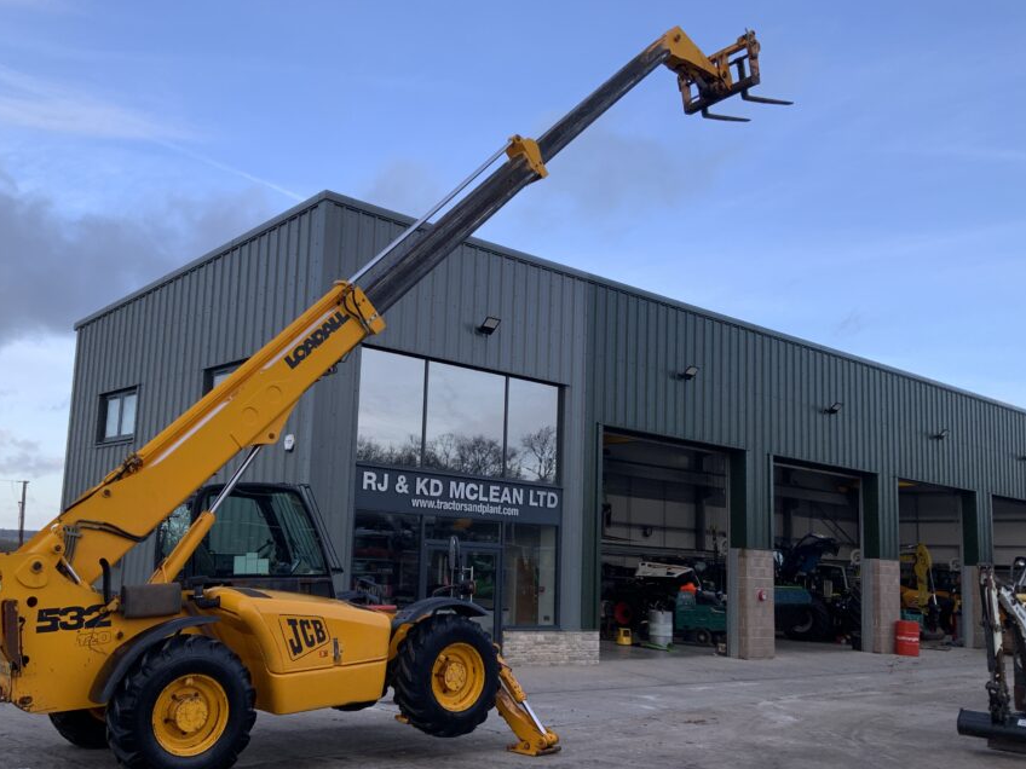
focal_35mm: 35
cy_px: 421
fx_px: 1037
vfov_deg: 40.7
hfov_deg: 52.4
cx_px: 434
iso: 16
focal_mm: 3
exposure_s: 1/435
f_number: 1.8
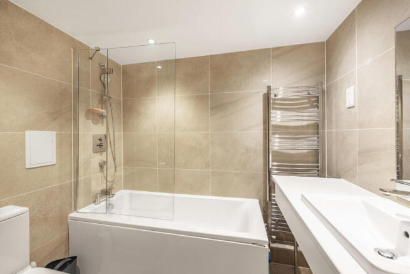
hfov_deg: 104.2
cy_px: 137
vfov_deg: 81.2
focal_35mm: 14
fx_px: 159
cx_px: 205
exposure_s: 1/6
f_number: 8
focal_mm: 14
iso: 125
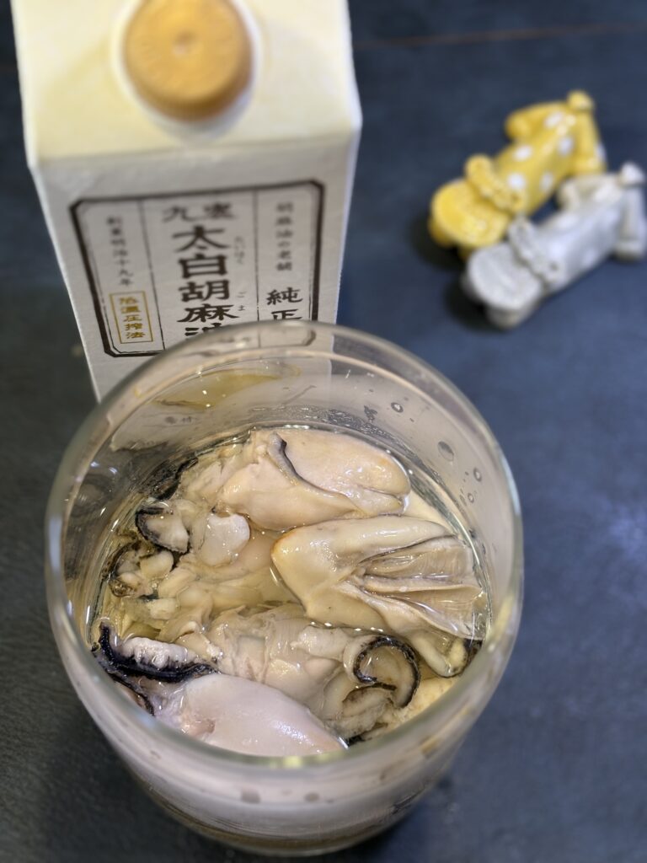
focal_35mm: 52
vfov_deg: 36.8
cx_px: 324
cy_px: 432
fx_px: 1296
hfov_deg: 28.0
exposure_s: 1/60
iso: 64
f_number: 1.6
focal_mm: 5.96
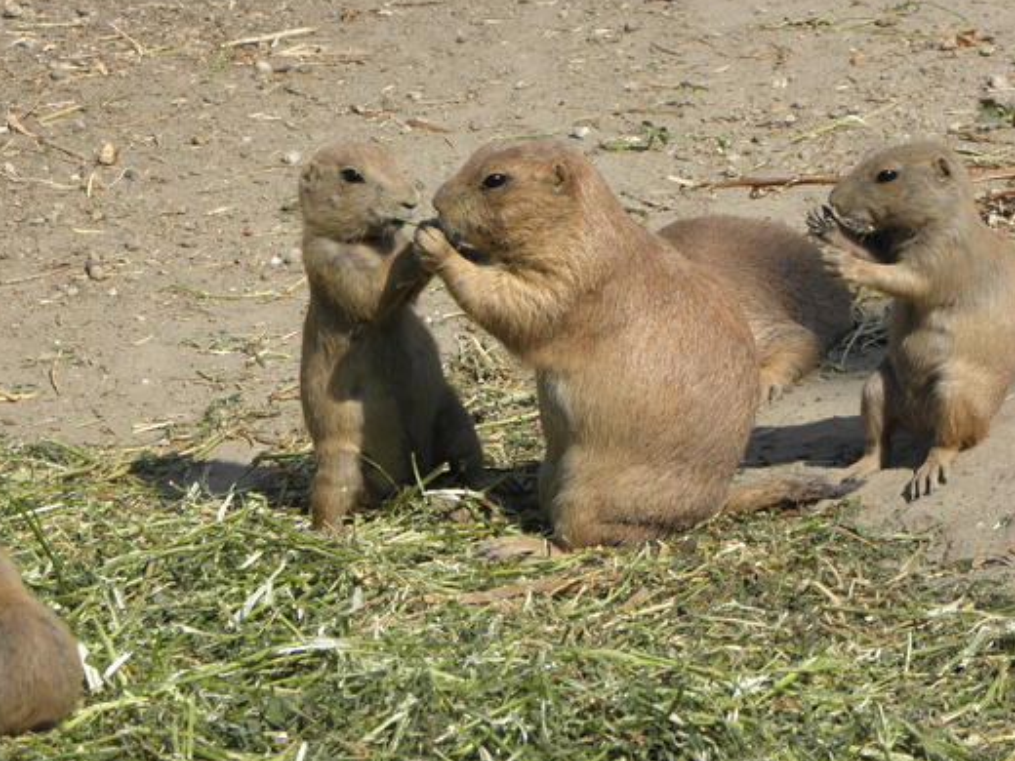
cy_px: 322
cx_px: 427
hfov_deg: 10.9
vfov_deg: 8.2
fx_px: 5337
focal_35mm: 182
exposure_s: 1/320
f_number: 5.6
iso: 64
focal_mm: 26.39
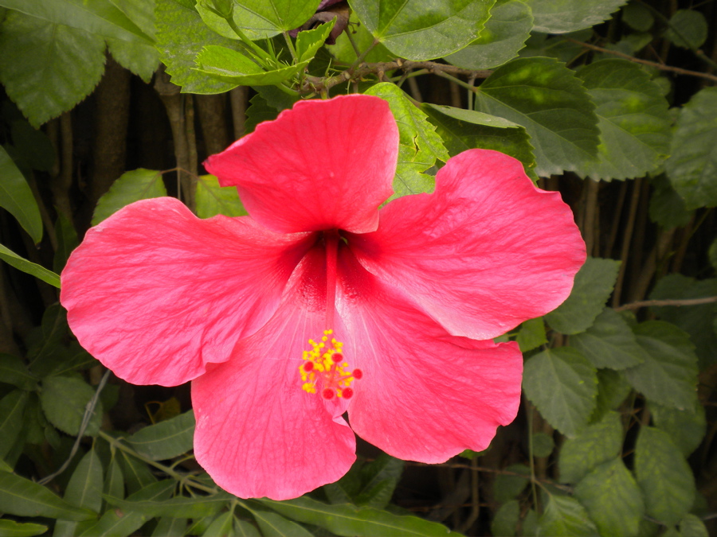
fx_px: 849
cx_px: 358
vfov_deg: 35.1
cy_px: 268
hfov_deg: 45.8
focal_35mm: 41
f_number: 4.9
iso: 80
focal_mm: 7.4
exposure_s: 1/129
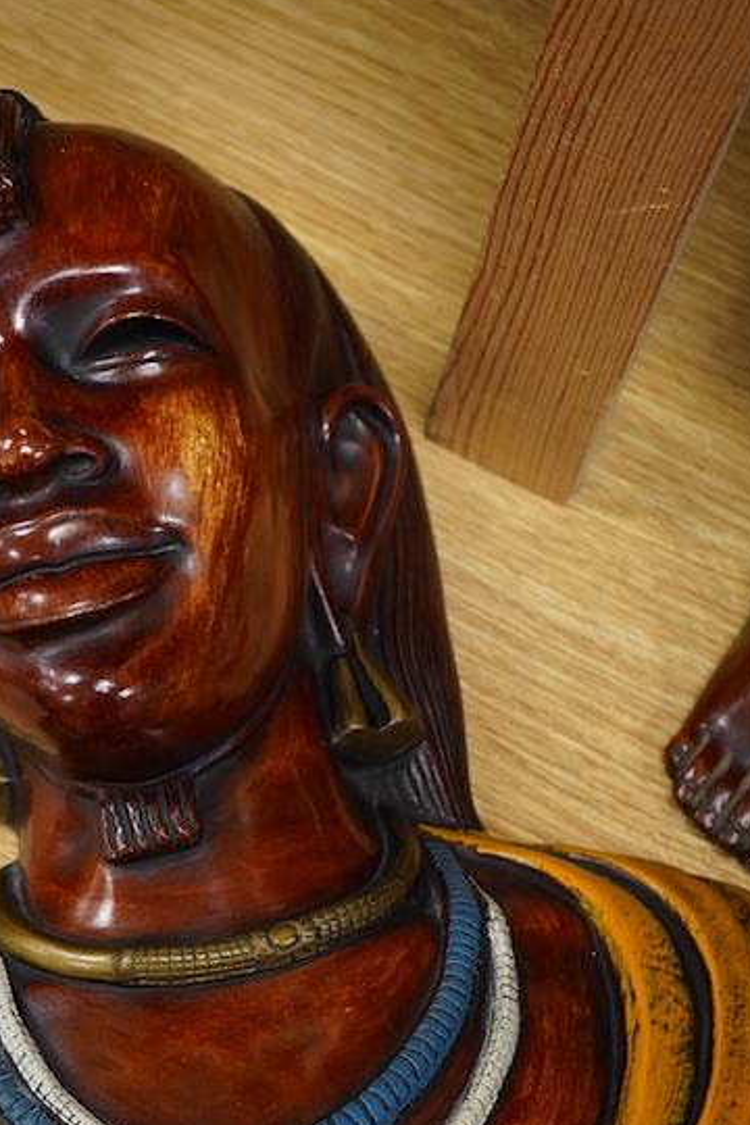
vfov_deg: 26.8
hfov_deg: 18.1
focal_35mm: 75
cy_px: 790
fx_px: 2344
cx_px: 221
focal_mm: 30
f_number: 5.6
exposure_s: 1/125
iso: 1250
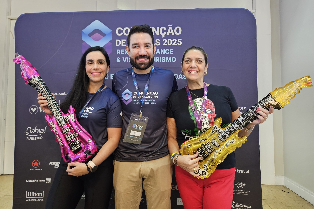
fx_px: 209
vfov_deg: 53.1
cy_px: 97
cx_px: 157
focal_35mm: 24
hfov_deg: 73.7
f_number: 1.8
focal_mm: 5.4
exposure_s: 1/30
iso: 500
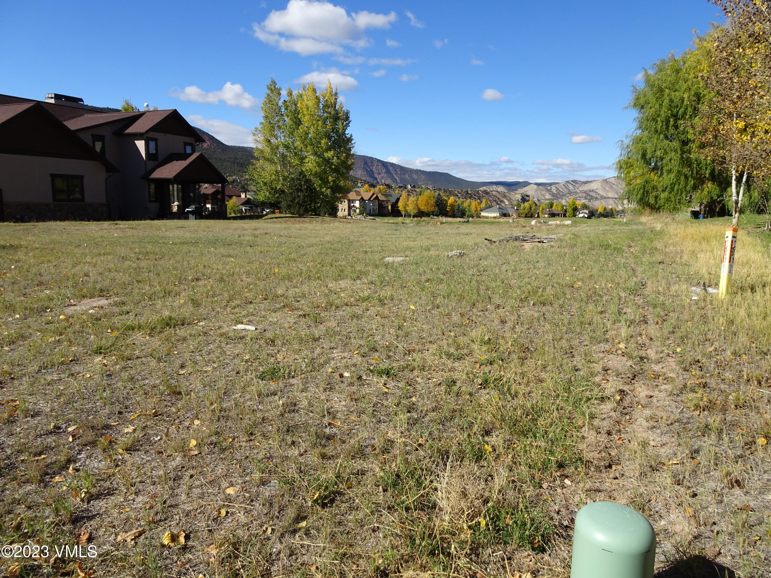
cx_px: 386
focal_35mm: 24
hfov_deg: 71.6
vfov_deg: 56.8
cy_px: 289
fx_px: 535
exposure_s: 1/1000
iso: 80
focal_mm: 4.1
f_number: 3.5
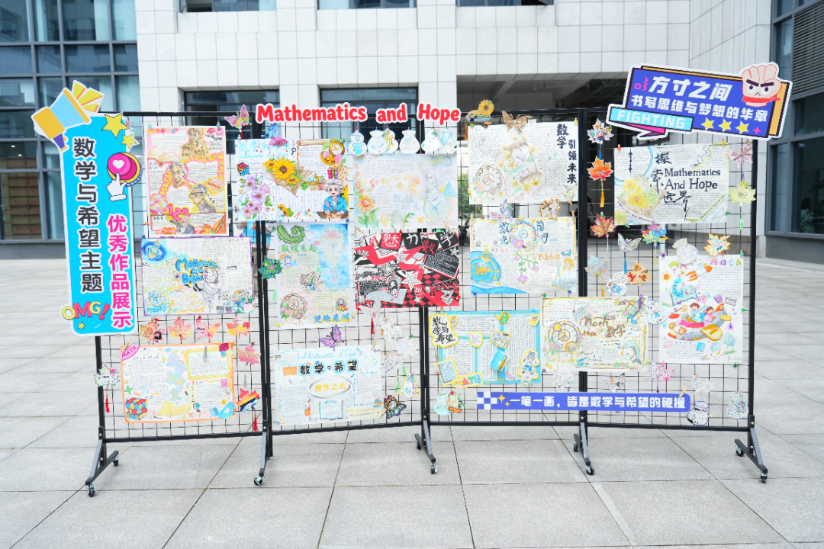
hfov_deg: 63.7
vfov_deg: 45.0
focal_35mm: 29
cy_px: 274
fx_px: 664
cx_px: 412
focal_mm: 29
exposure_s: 1/200
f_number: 4
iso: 500
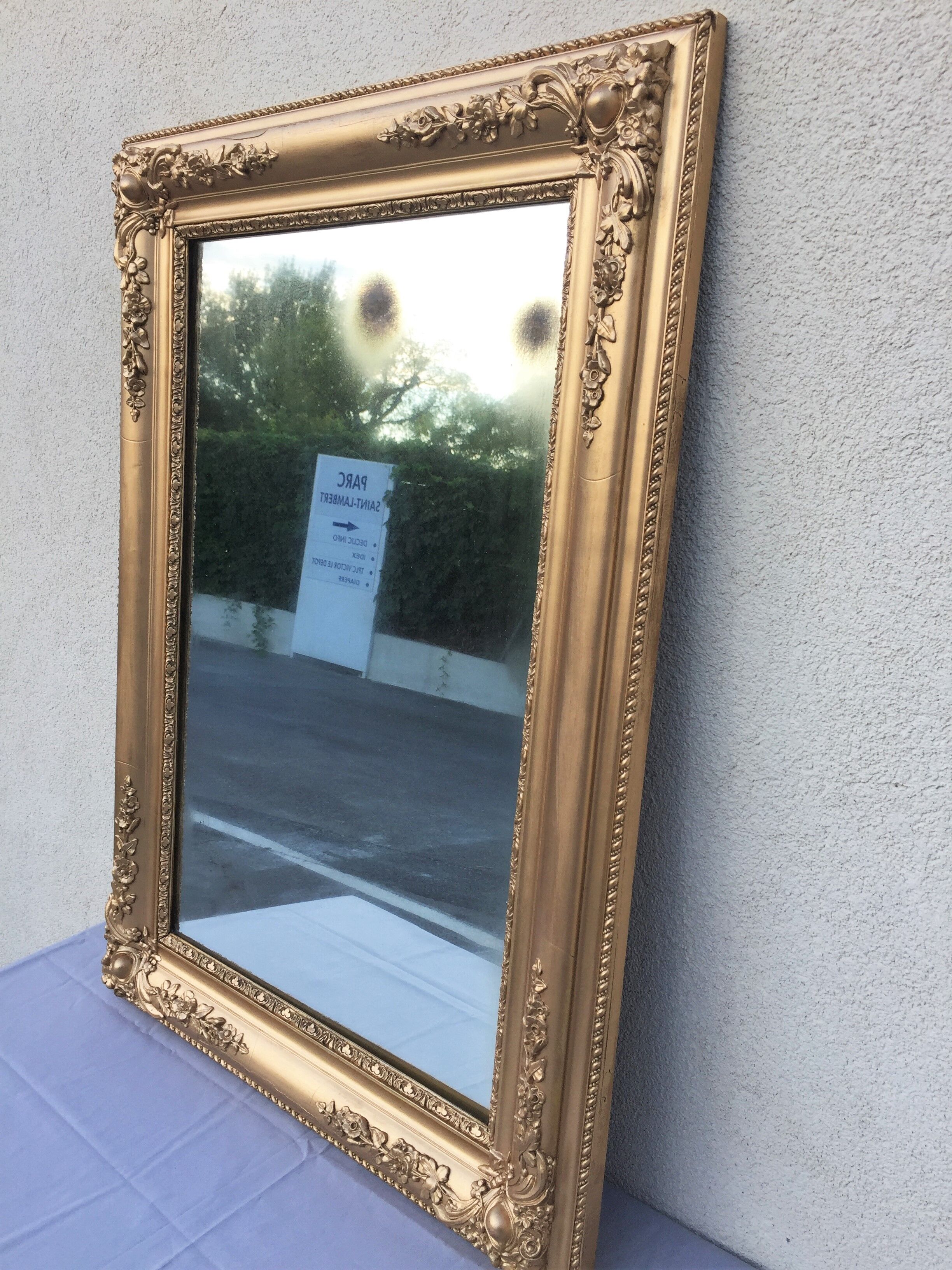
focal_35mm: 29
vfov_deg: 61.7
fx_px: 1063
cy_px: 635
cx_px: 476
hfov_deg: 48.2
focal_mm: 4.15
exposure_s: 1/380
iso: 32
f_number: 2.2
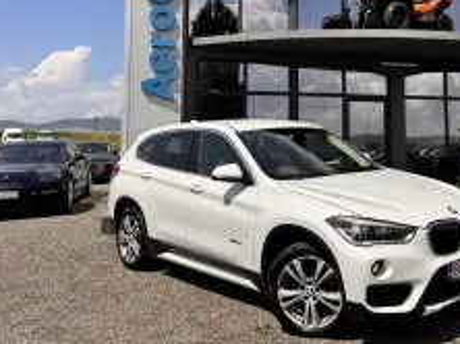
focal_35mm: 39
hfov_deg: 47.3
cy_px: 93
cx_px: 298
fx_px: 518
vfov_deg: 36.1
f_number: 1.78
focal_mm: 6.76
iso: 80
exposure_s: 1/5348
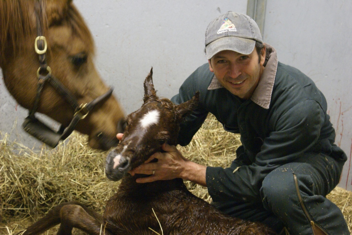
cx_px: 176
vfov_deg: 13.1
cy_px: 118
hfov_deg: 19.4
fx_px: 1028
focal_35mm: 105
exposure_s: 1/10
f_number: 5.6
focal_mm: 70
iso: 800
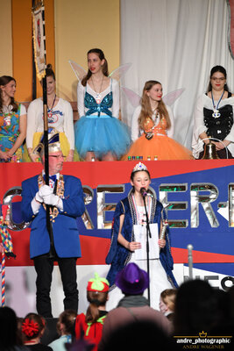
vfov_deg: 8.6
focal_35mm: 240
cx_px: 117
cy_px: 176
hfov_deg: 5.7
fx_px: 2338
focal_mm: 160
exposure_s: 1/500
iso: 1600
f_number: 2.8
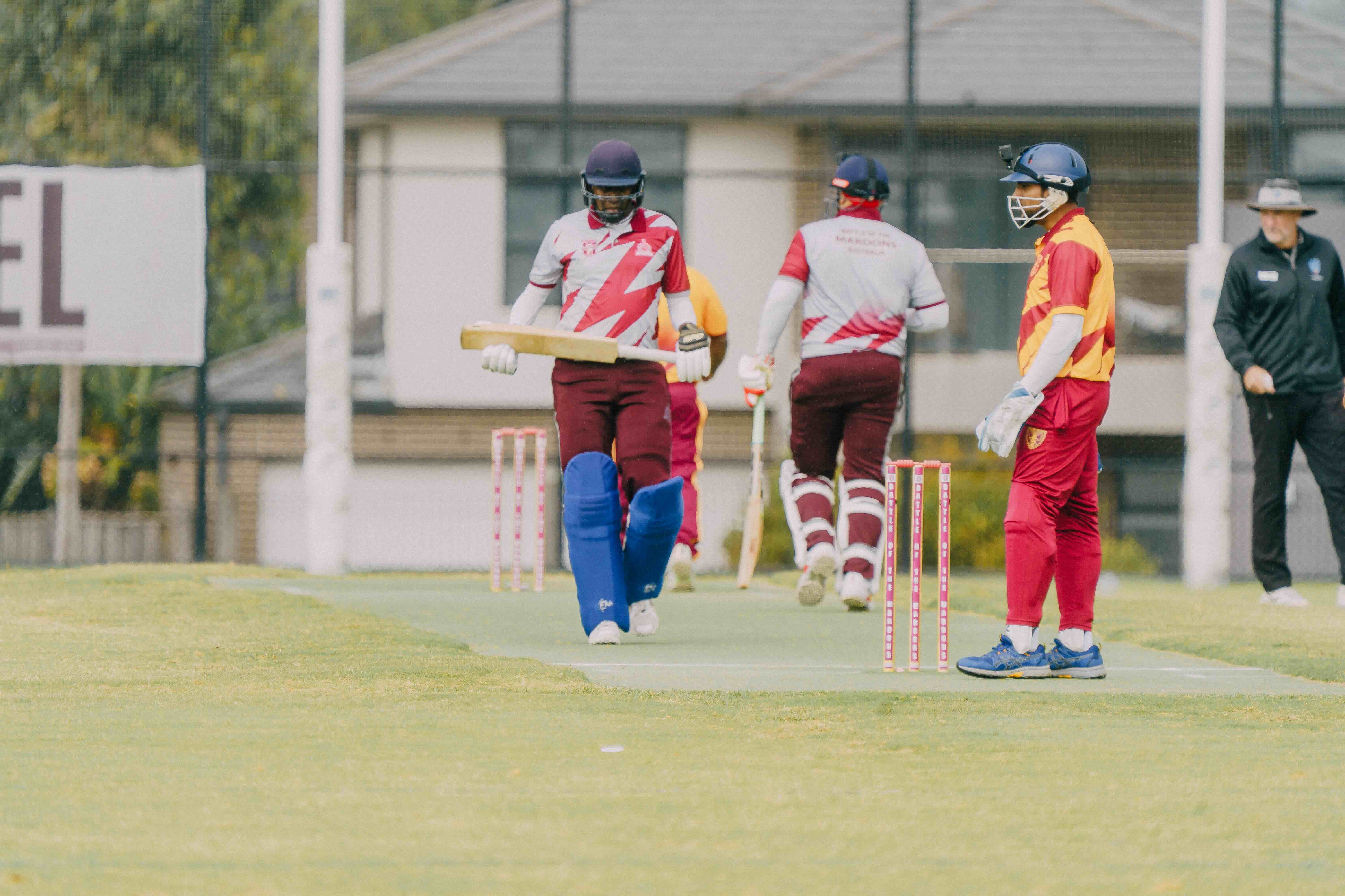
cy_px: 448
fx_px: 22415
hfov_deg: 3.4
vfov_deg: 2.3
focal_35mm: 600
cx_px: 672
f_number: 6.3
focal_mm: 600
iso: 400
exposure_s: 1/1000
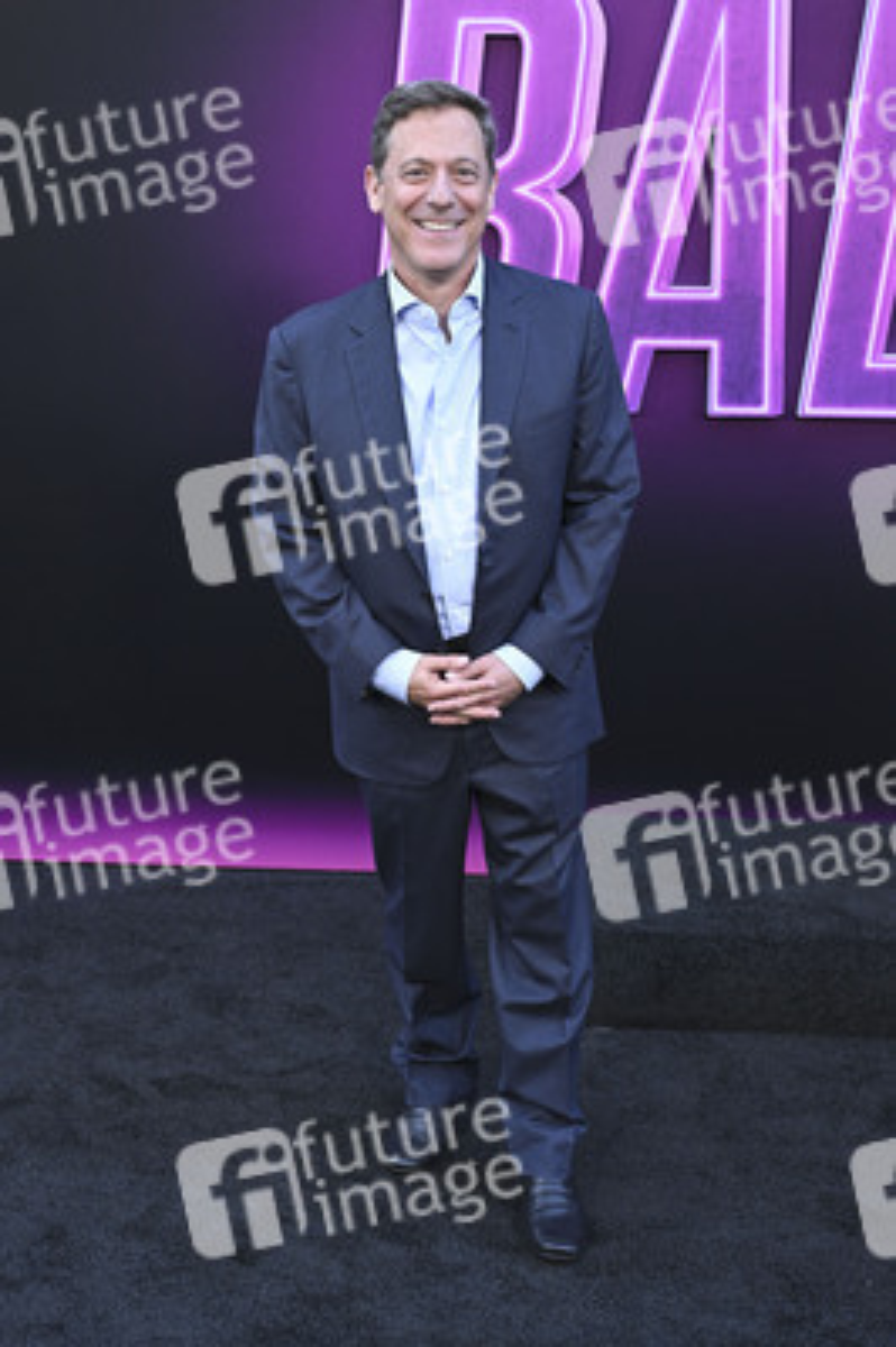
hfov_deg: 31.1
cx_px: 448
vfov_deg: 45.5
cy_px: 674
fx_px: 1608
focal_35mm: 43
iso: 1600
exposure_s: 1/320
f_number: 5.6
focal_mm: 43
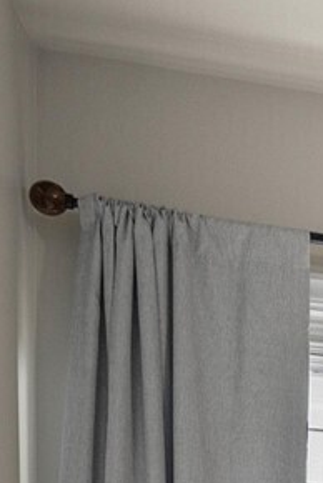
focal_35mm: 111
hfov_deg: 9.1
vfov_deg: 16.2
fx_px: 1490
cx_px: 1065
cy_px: 796
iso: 1000
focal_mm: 19
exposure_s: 1/6
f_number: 7.1
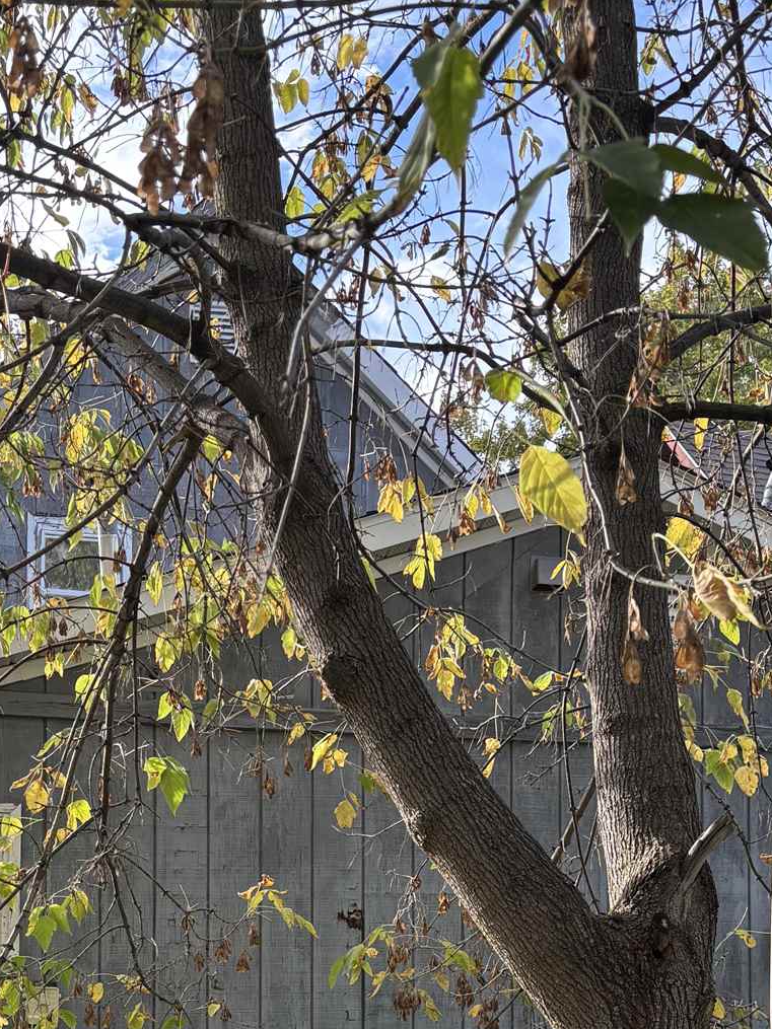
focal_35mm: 59
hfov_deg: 24.8
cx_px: 369
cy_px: 956
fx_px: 1755
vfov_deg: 31.0
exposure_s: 1/475
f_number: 1.6
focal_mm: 5.96
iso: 50
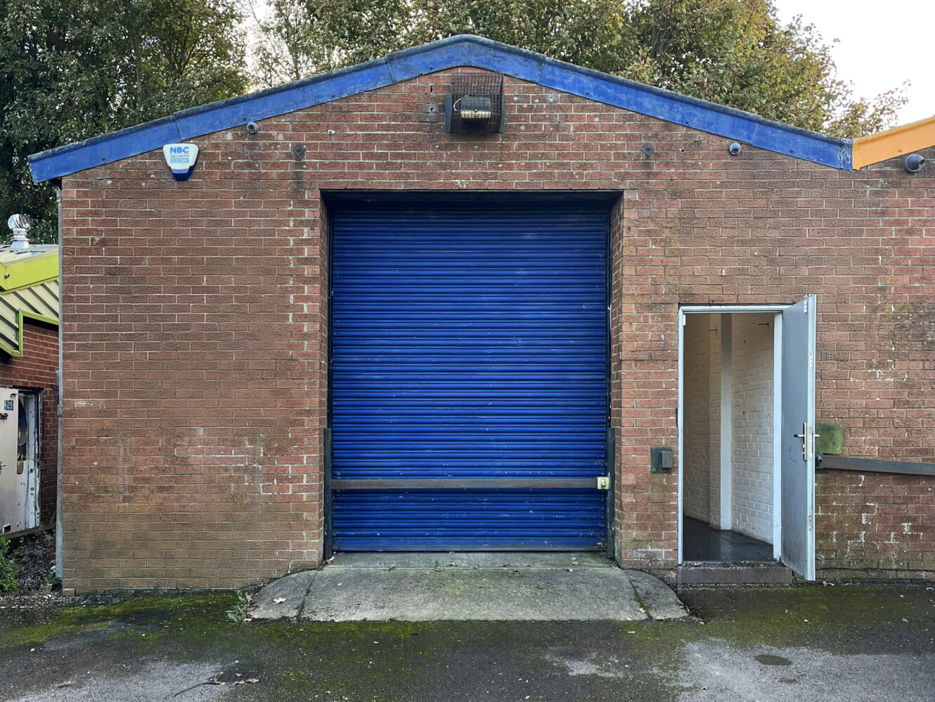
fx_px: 702
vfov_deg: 53.1
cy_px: 351
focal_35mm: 26
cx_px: 468
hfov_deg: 67.3
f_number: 1.6
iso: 100
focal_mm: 5.1
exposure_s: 1/50
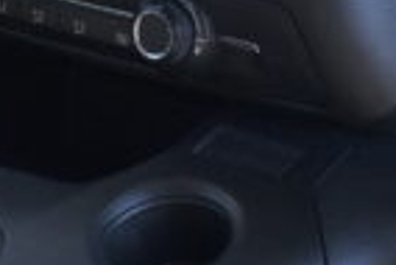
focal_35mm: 146
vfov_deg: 9.3
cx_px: -165
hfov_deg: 13.4
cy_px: -54
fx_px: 1608
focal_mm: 18
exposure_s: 1/800
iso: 1600
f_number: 3.5
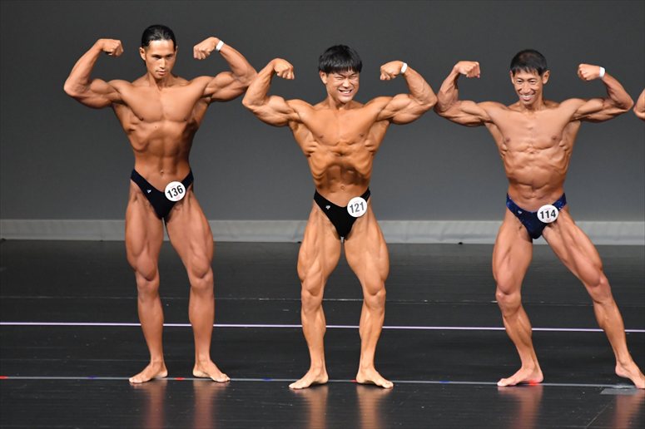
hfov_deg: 6.0
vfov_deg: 4.0
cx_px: 322
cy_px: 214
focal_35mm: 345
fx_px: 6178
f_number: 5.6
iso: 5000
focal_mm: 230
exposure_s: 1/400
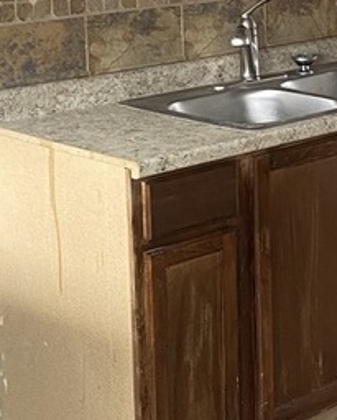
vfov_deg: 17.6
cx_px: 513
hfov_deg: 13.5
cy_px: 23
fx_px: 1333
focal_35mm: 107
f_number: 1.8
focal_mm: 4.25
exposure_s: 1/60
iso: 160
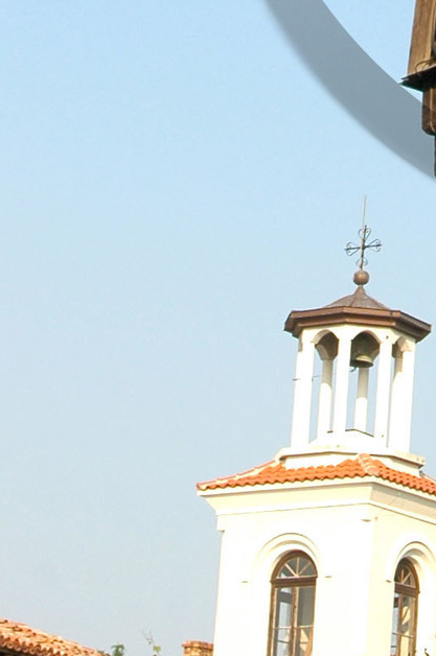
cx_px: 680
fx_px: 2933
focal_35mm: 161
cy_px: -244
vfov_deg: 12.3
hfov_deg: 8.3
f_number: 8
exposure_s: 1/250
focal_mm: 28
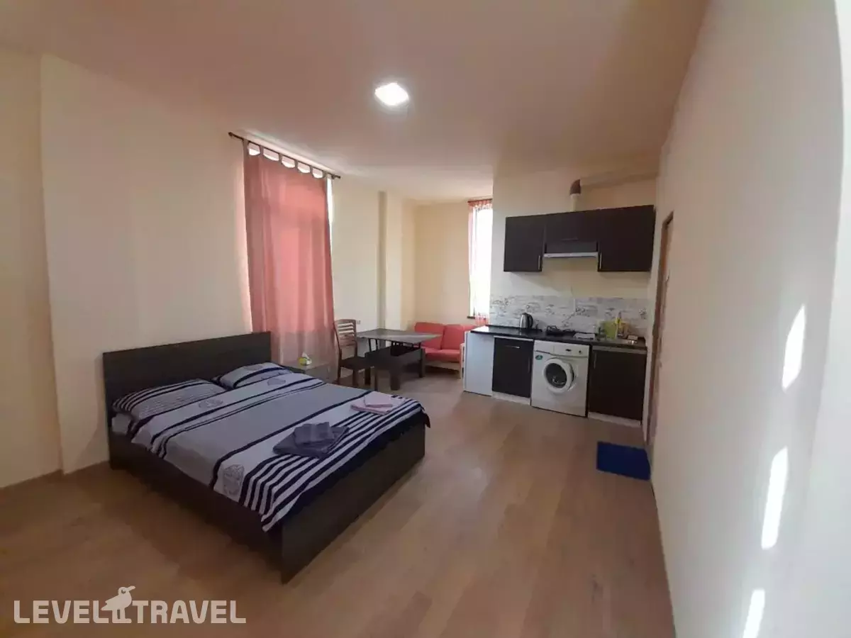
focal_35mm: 13
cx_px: 426
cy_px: 319
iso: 200
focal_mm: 1.13
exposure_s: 1/50
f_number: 2.2
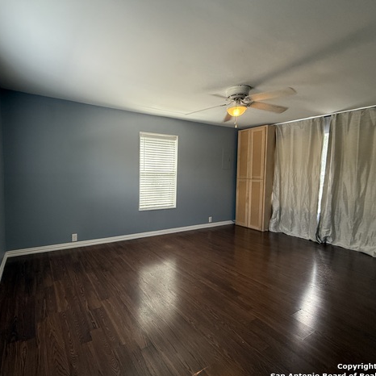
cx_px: 144
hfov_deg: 82.6
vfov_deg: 84.0
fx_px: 209
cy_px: 187
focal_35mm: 17
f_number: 2.2
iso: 320
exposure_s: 1/120
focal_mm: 2.22
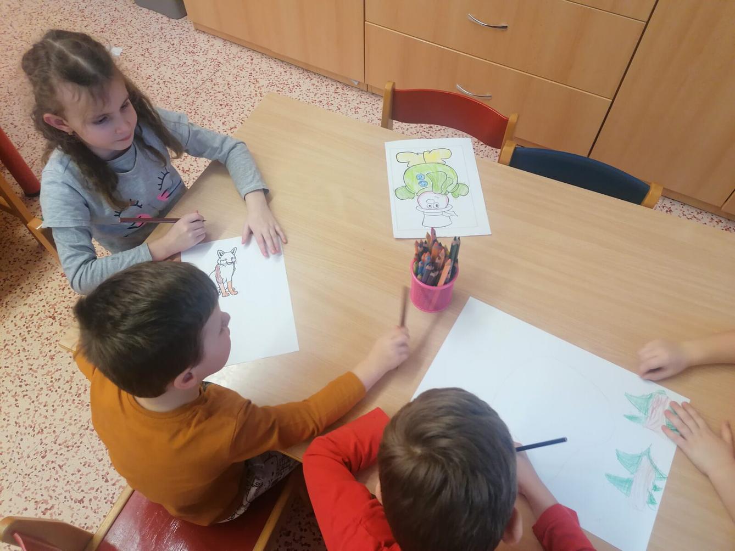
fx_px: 573
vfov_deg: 51.4
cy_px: 276
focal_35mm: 27
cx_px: 368
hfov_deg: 65.3
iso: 160
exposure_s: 1/33.3
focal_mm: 4.75
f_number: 1.8
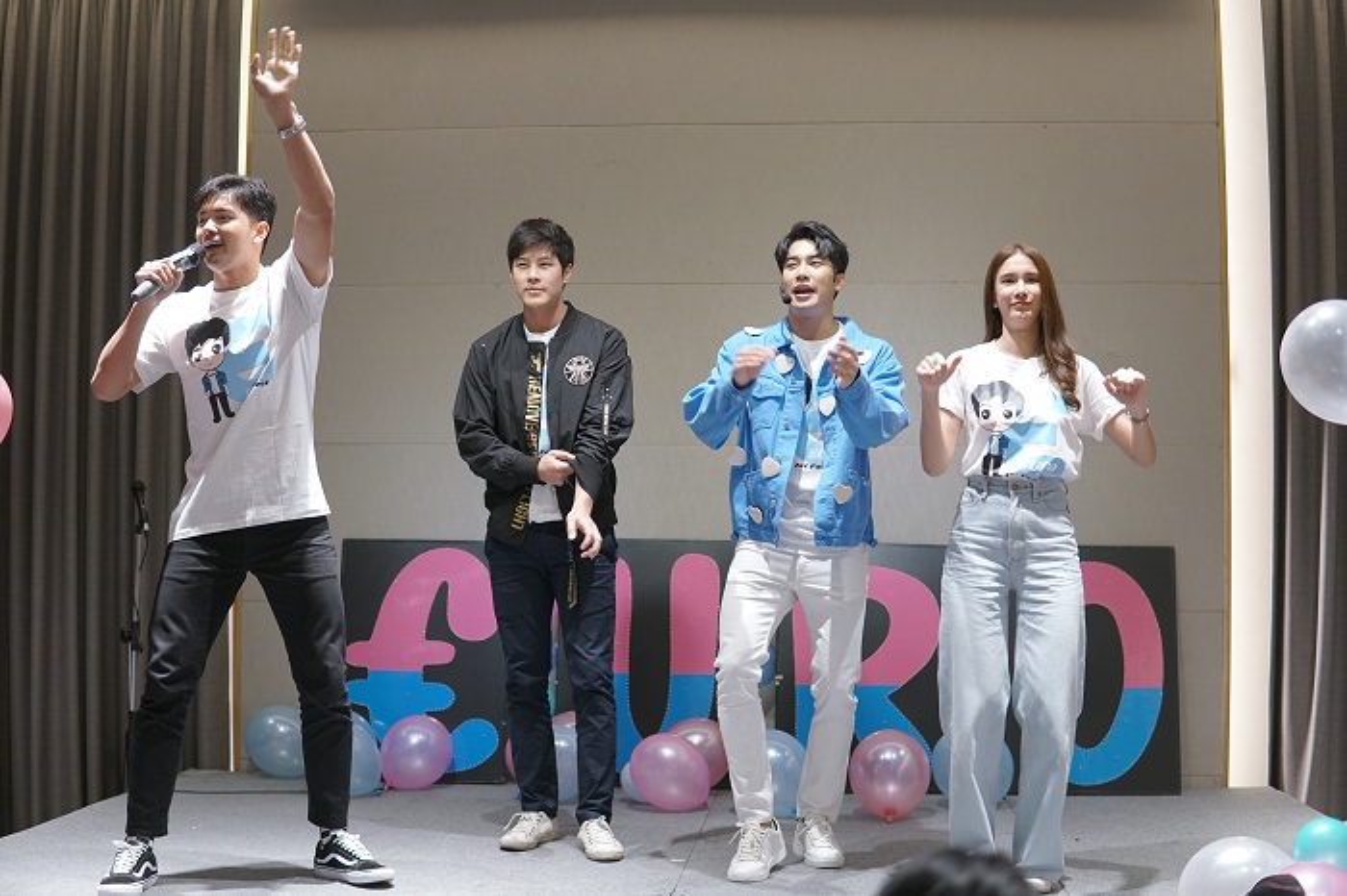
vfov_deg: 29.8
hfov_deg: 43.6
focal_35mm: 45
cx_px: 674
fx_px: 1683
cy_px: 448
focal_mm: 30
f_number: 1.4
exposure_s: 1/100
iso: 400
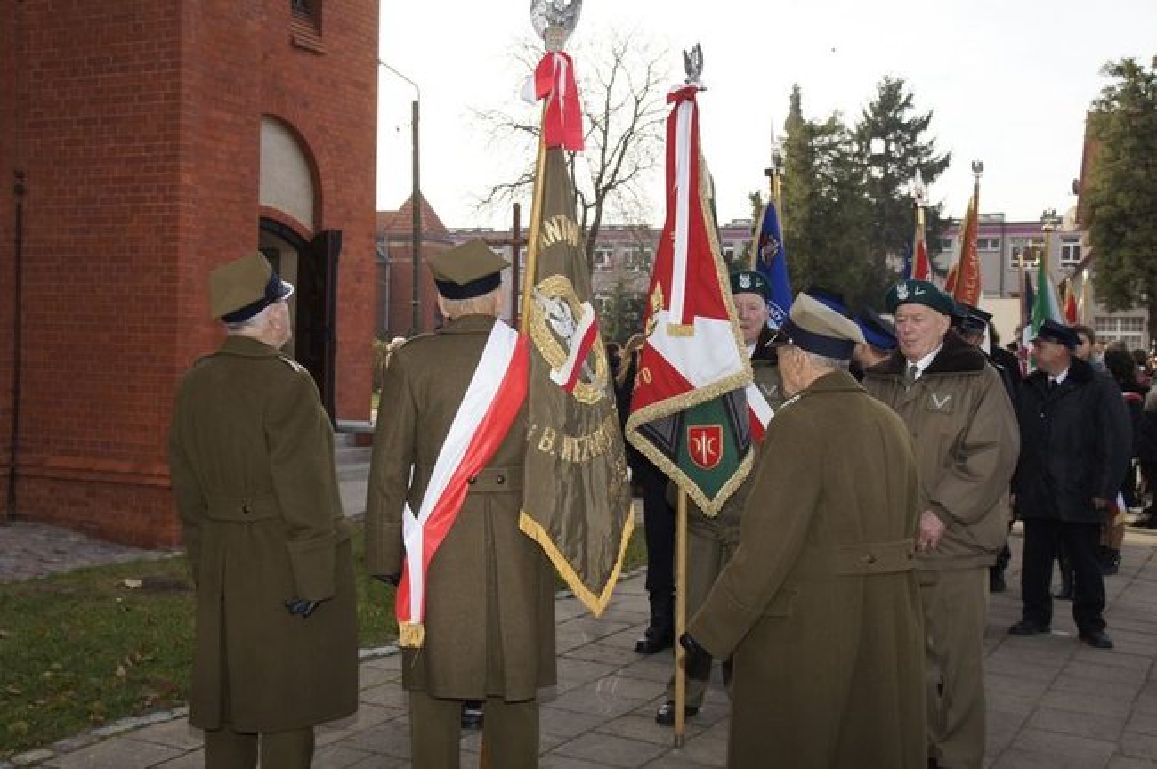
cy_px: 384
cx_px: 578
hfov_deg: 46.4
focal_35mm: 42
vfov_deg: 31.8
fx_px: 1348
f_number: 7.1
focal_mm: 28
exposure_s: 1/160
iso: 100
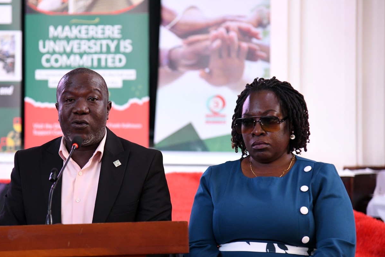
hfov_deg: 14.0
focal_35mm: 146
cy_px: 131
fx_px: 1562
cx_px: 155
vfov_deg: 9.4
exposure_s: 1/100
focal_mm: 110
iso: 2000
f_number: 4
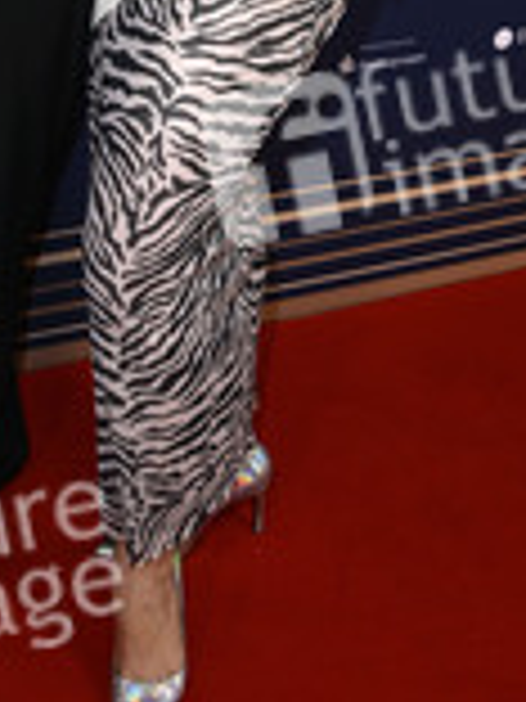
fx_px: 1398
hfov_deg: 20.7
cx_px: 22
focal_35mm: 69
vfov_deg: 25.9
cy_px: -86
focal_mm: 28
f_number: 5.6
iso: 500
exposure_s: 1/250
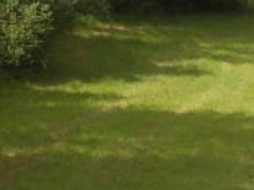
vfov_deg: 3.1
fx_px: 3527
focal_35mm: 481
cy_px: -171
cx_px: 383
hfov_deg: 4.1
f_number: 4.8
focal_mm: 17.4
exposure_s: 1/250
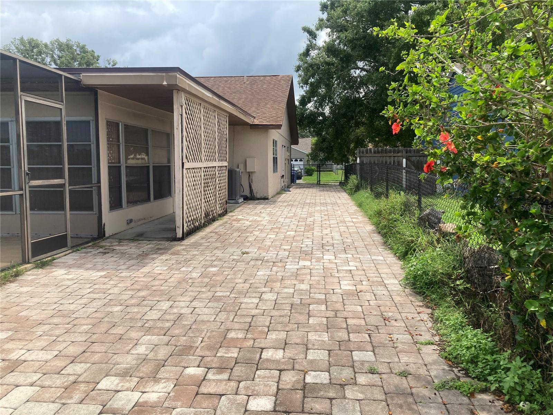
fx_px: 447
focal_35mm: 28
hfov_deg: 63.4
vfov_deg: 49.7
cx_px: 276
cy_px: 208
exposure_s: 1/1091
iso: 20
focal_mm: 3.99
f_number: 1.8
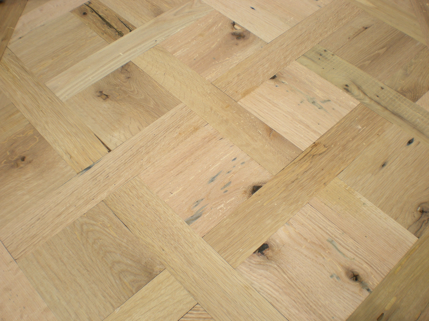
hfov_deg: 49.0
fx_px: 471
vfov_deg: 37.7
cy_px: 160
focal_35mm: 38
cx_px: 214
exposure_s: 1/460
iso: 64
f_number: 4.6
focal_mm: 6.3
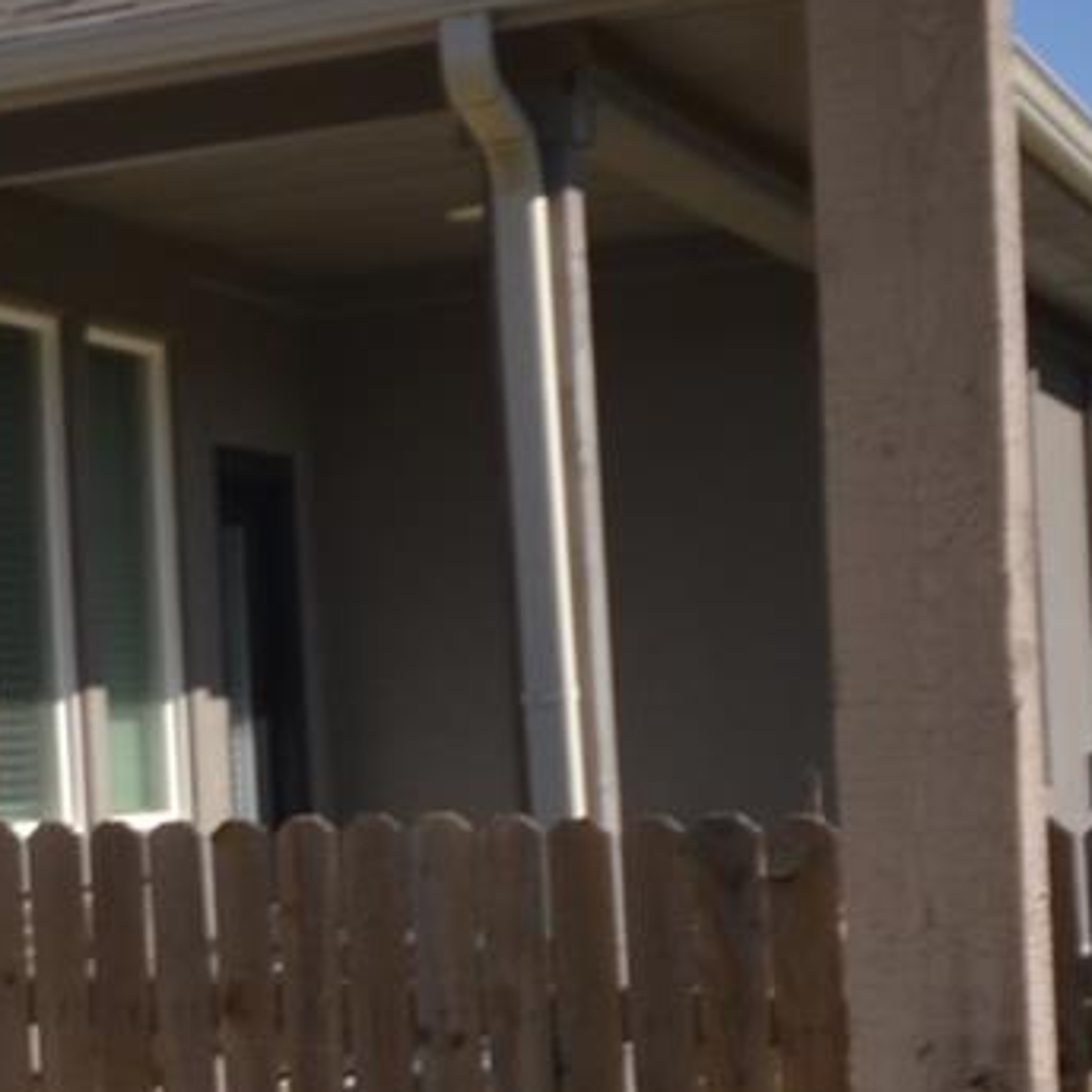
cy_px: 763
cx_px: -2019
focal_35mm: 99
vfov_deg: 17.6
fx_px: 3516
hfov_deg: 11.6
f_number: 9
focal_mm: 13
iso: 100
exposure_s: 1/200
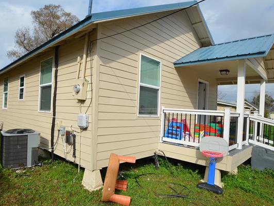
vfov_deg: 59.8
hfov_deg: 74.4
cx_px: 115
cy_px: 106
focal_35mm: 23
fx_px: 179
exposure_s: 1/320
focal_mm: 13
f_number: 9
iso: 100
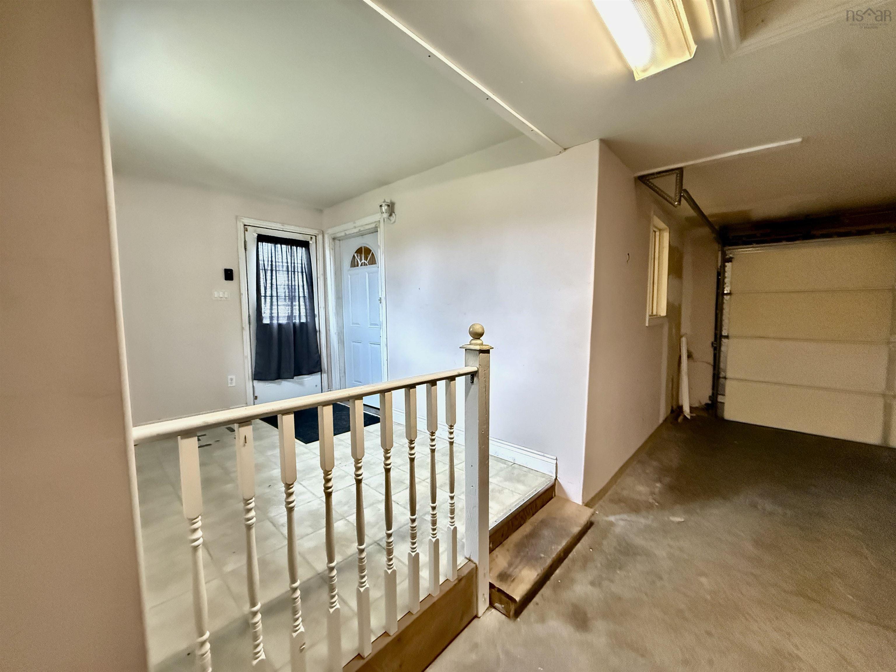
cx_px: 448
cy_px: 336
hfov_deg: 102.1
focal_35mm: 14
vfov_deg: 85.7
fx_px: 362
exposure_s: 1/53
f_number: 2.2
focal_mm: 2.22
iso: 1250
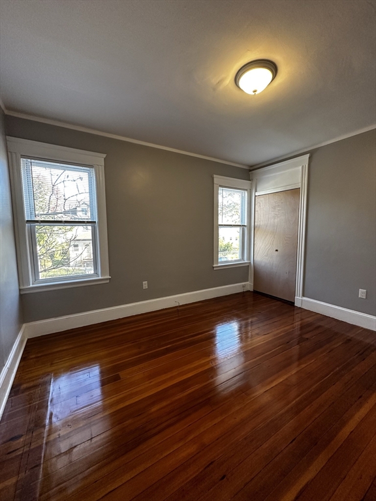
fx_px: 203
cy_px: 250
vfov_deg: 102.1
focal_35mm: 14
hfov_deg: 85.7
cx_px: 188
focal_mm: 2.22
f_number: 2.2
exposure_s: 1/120
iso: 320
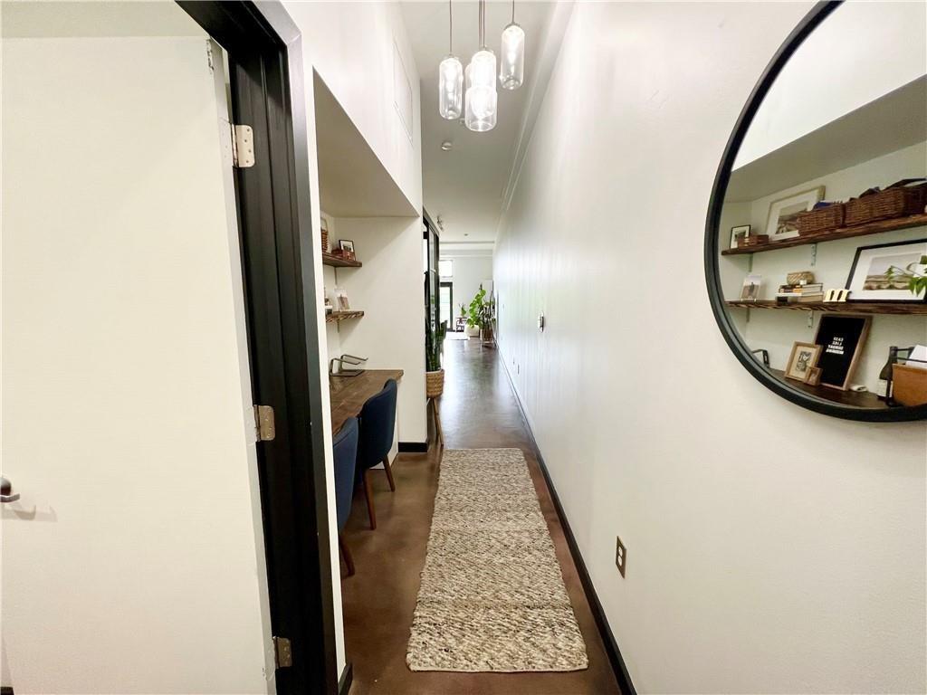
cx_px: 464
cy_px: 348
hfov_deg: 106.2
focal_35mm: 13
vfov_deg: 89.9
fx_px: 348
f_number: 1.8
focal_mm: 1.57
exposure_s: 1/120
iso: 200
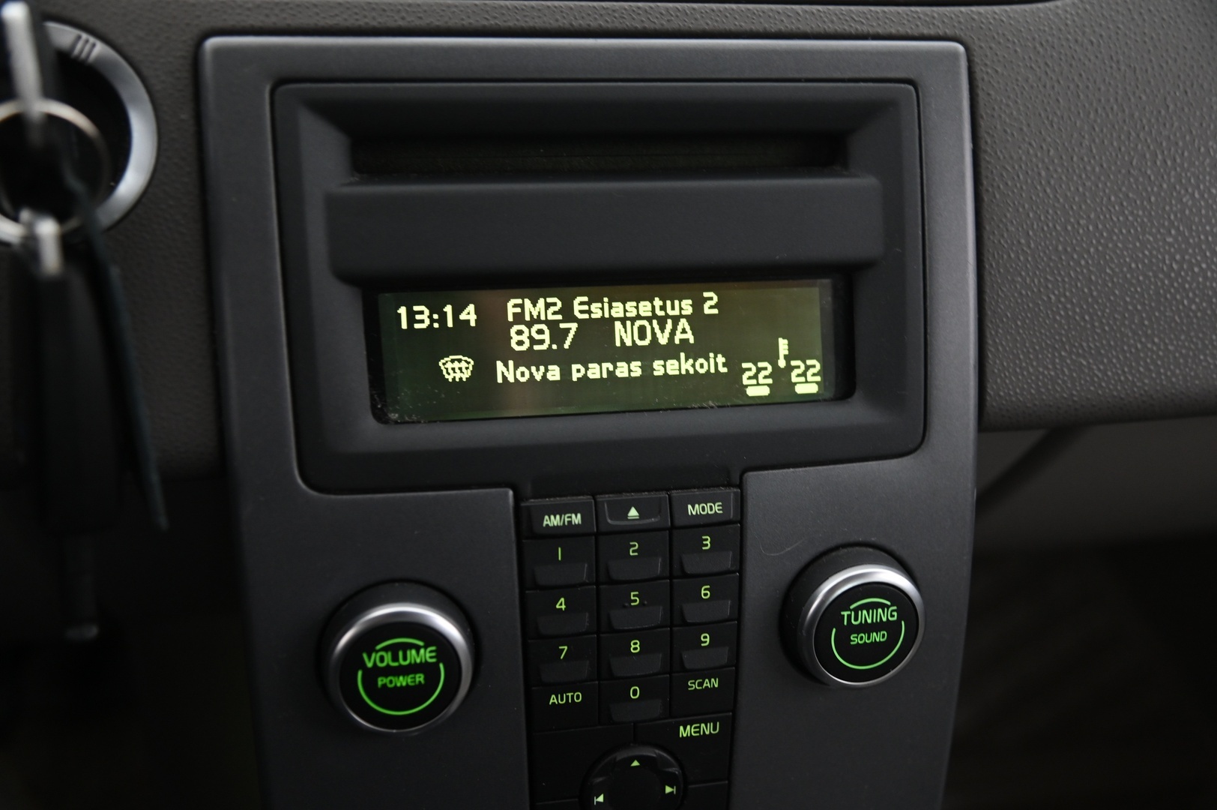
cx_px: 608
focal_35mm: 38
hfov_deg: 50.7
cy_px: 405
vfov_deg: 35.0
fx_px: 1284
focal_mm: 38
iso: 2000
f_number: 4
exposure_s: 1/15
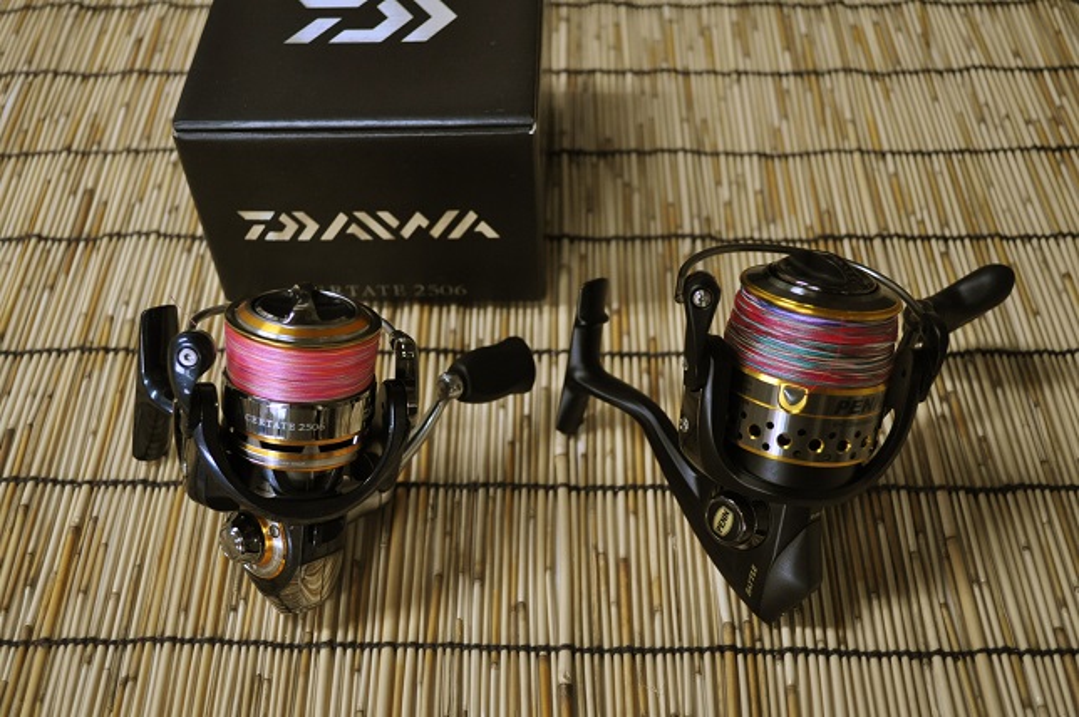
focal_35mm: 42
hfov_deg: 46.4
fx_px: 1258
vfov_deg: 31.8
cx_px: 540
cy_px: 358
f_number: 4.5
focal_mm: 28
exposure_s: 1/50
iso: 800
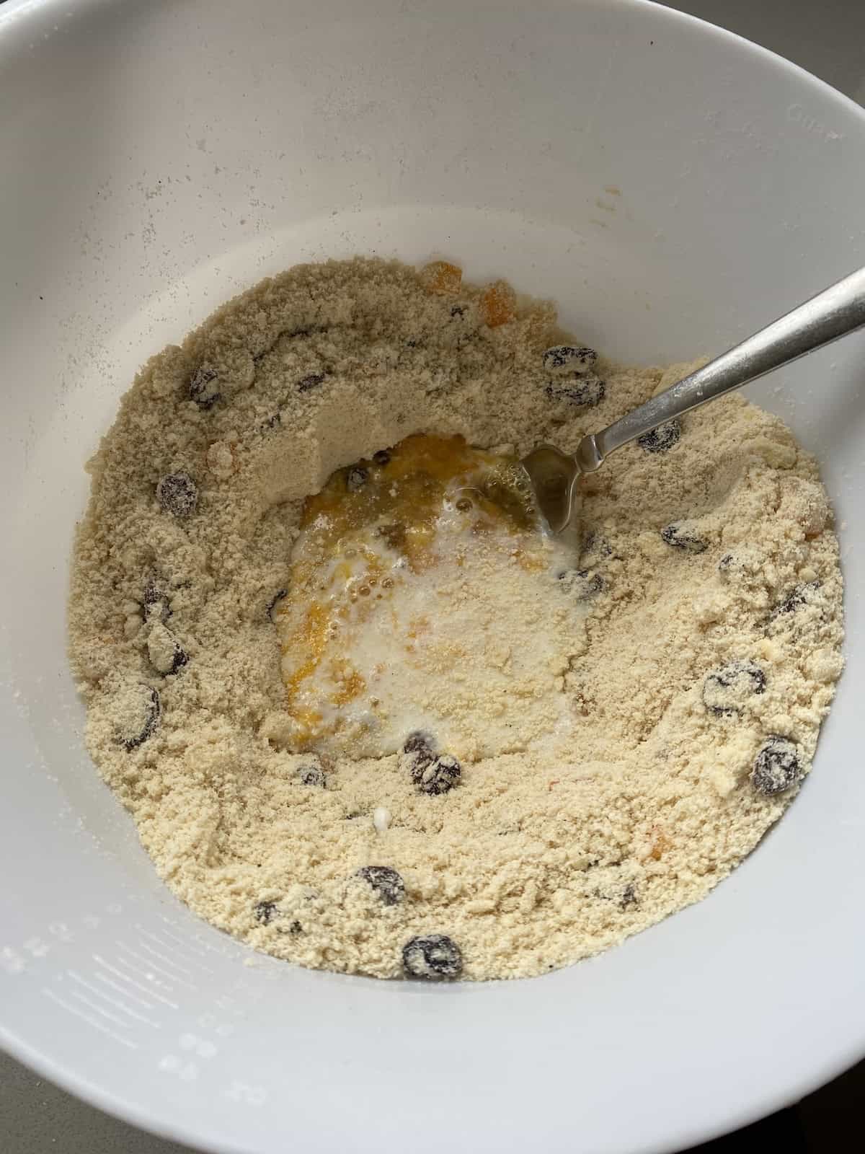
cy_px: 577
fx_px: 866
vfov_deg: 67.3
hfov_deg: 53.1
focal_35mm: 26
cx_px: 432
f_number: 1.8
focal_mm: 4.2
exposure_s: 1/122
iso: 40
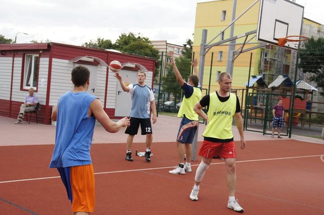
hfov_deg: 43.6
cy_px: 108
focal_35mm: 45
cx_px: 162
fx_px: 405
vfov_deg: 29.8
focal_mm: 30
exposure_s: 1/800
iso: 400
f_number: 5.6
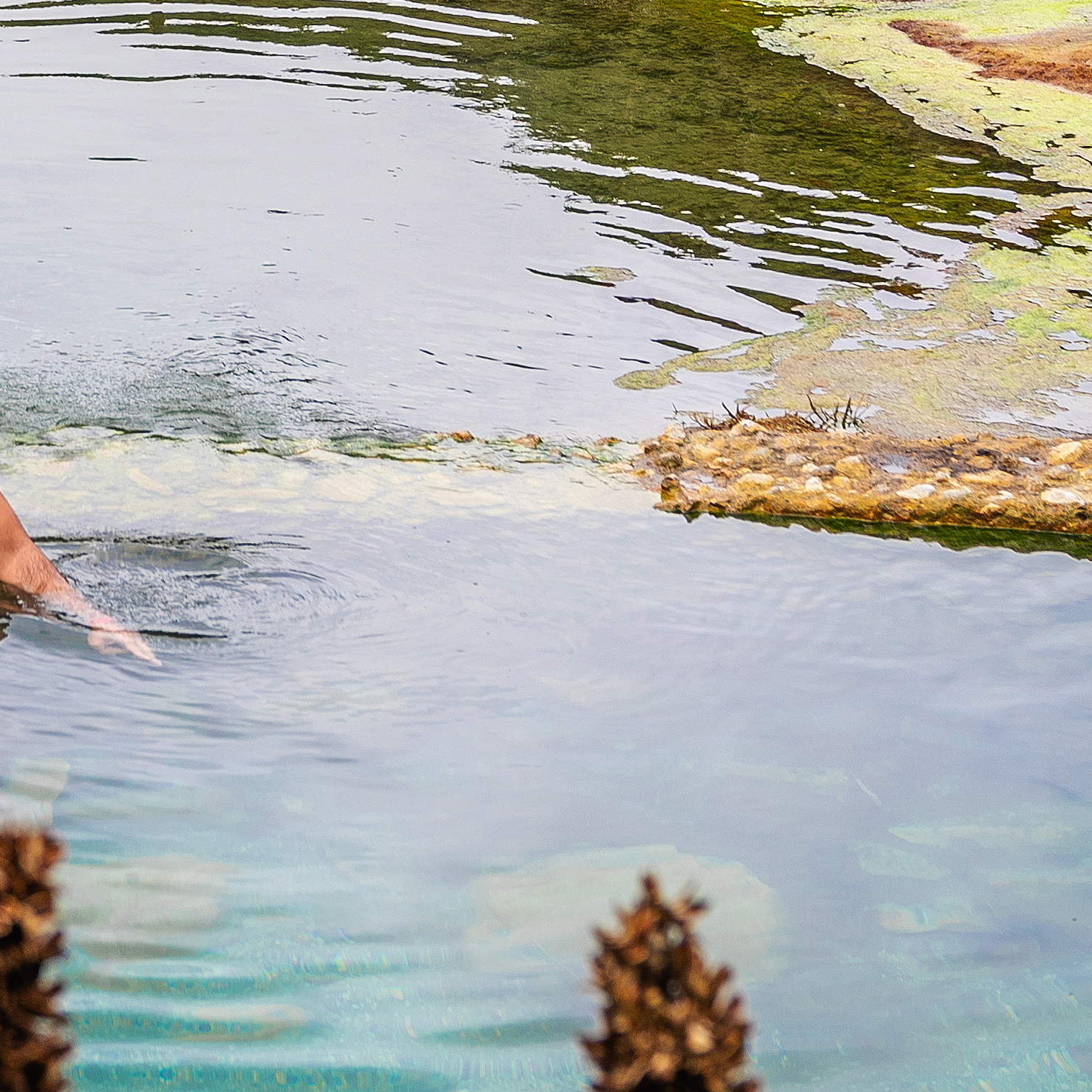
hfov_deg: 13.0
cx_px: -222
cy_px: -252
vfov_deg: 13.0
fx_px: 4675
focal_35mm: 131
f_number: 4.5
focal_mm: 39
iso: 100
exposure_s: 1/200
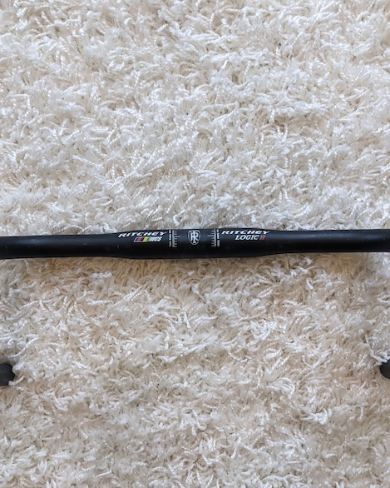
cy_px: 243
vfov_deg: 50.3
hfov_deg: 41.2
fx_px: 519
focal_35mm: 36
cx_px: 188
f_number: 1.73
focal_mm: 4.38
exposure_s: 1/60
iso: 77
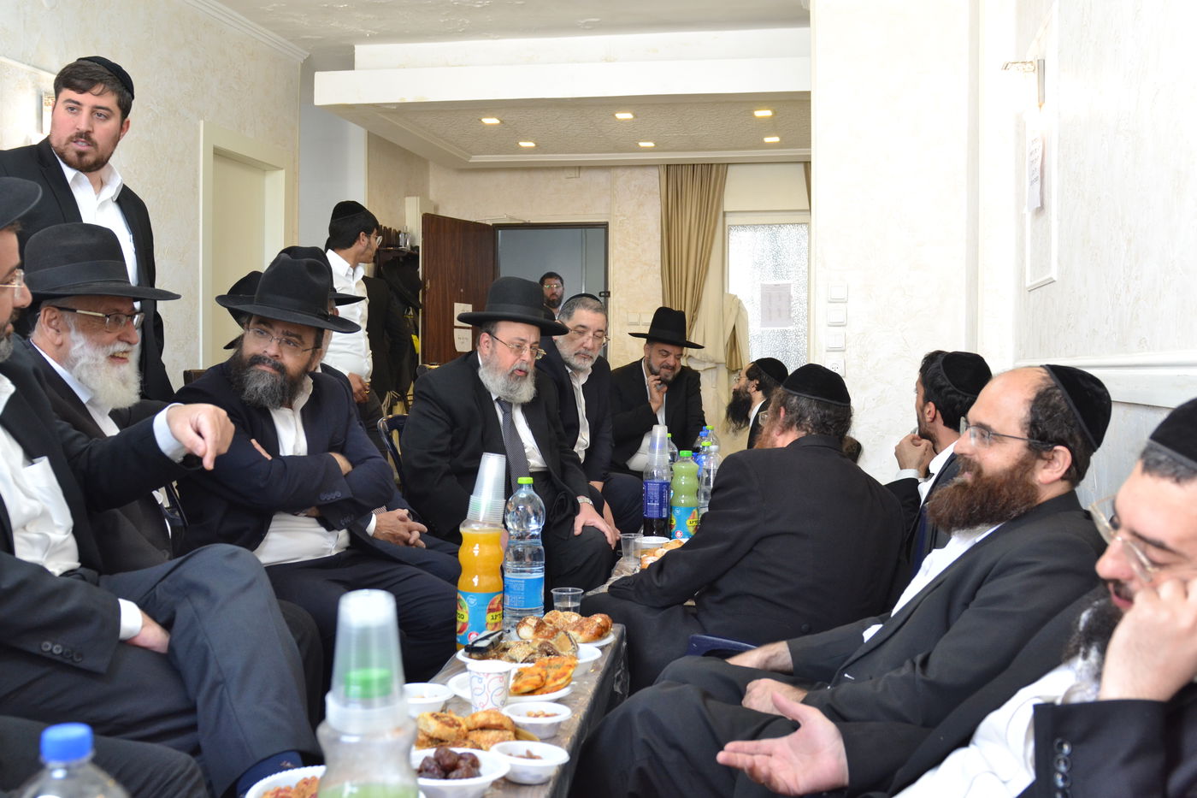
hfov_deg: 53.1
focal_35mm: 36
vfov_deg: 36.9
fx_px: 1197
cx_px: 598
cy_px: 399
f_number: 4.5
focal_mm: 24
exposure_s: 1/60
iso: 800
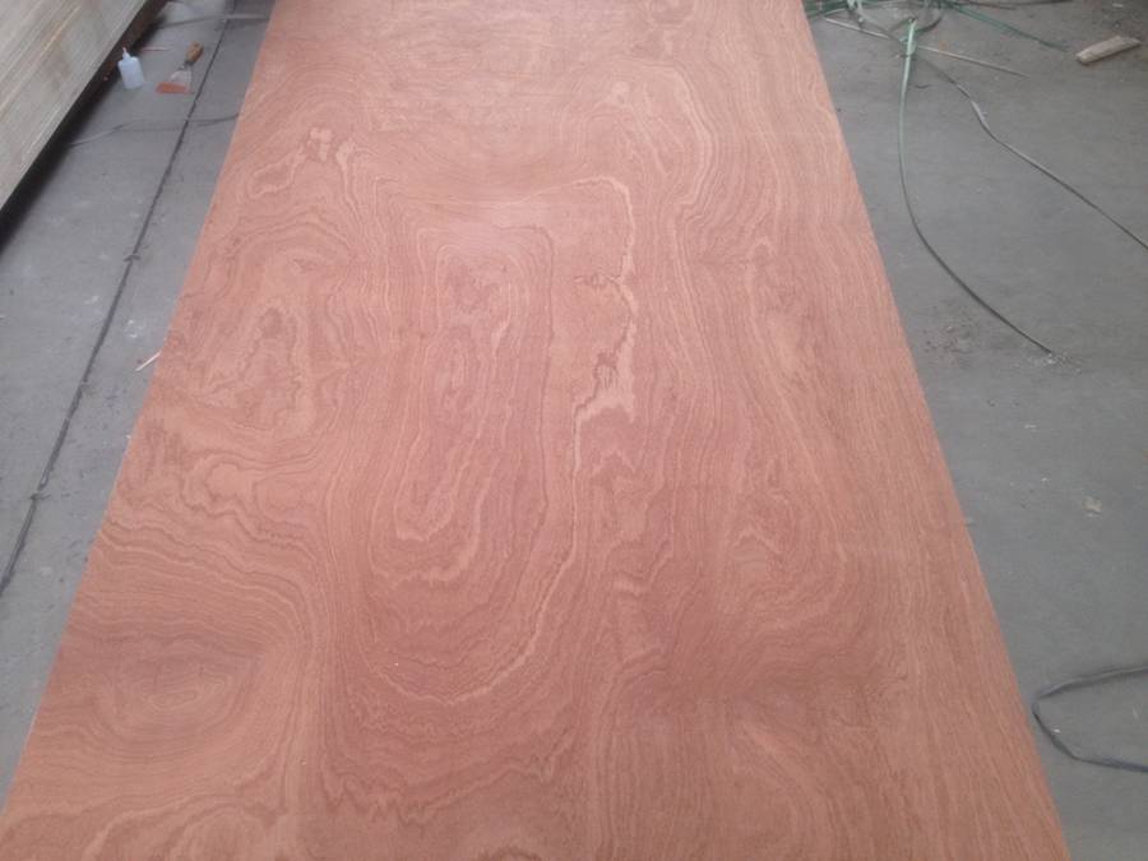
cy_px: 430
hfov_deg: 52.6
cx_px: 574
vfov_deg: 40.7
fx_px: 1161
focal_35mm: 35
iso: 50
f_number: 2.4
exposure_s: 1/150
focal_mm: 4.28
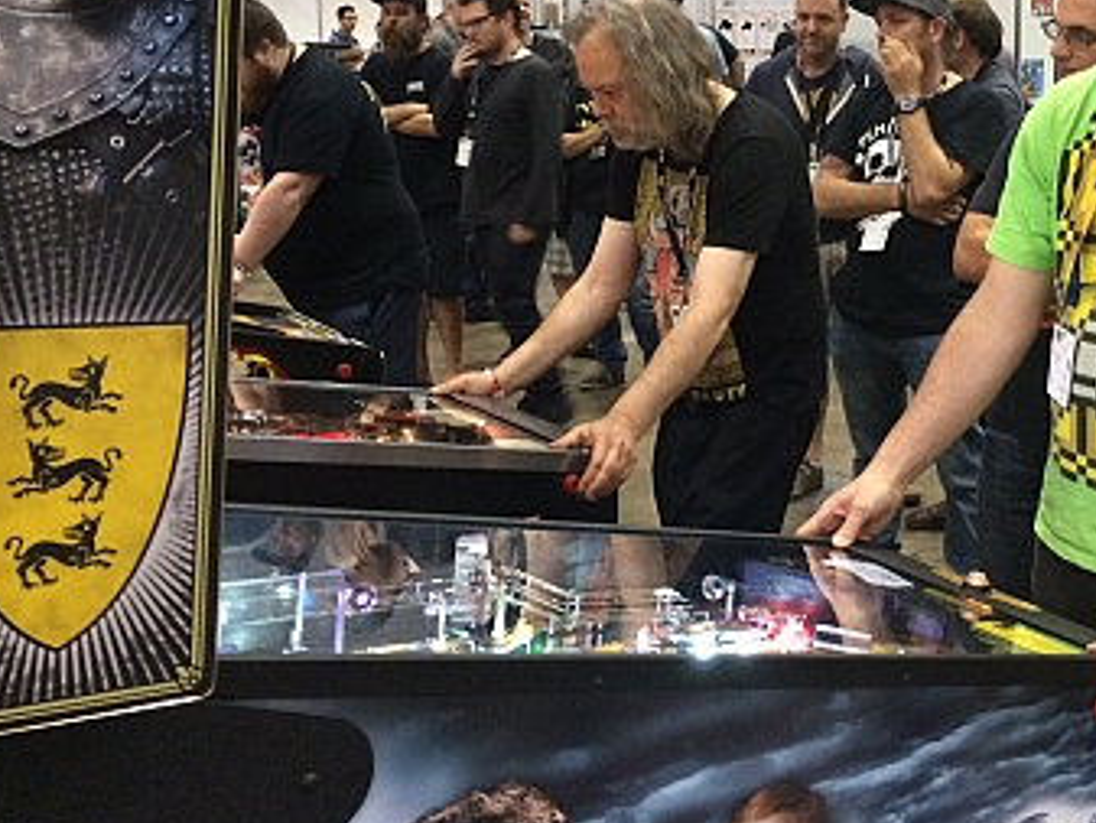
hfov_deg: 37.7
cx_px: 852
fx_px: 1552
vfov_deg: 29.3
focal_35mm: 49
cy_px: 231
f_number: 2.2
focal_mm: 4.15
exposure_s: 1/25
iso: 320
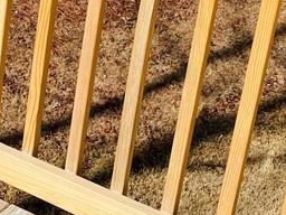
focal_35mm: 104
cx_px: -169
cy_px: -6
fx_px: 859
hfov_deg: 16.8
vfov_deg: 14.0
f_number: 1.8
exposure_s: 1/2688
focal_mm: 4.25
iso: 32
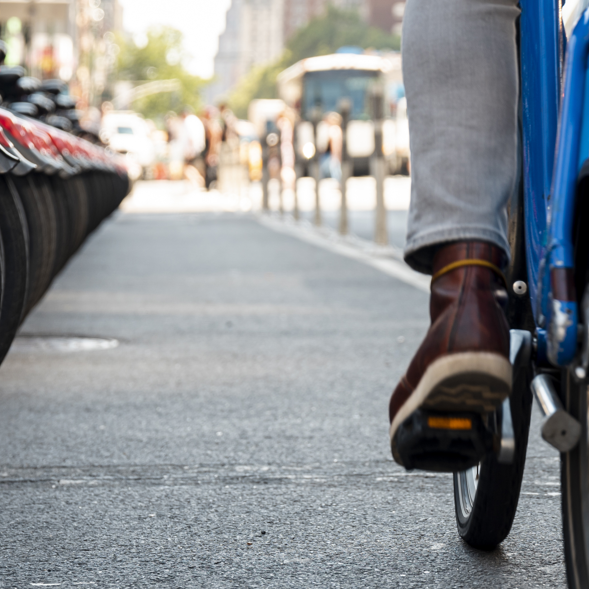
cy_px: 385
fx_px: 3292
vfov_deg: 10.2
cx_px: 280
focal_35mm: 171
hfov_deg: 10.2
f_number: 4
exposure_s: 1/125
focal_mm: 70
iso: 80
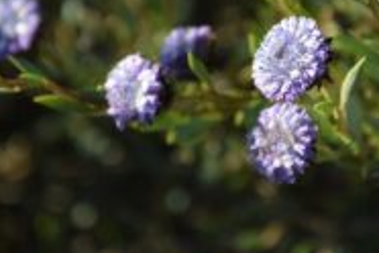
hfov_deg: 6.1
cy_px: 32
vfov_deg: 4.1
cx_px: 240
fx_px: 3559
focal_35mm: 338
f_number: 5.6
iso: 560
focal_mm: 105
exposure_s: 1/1000
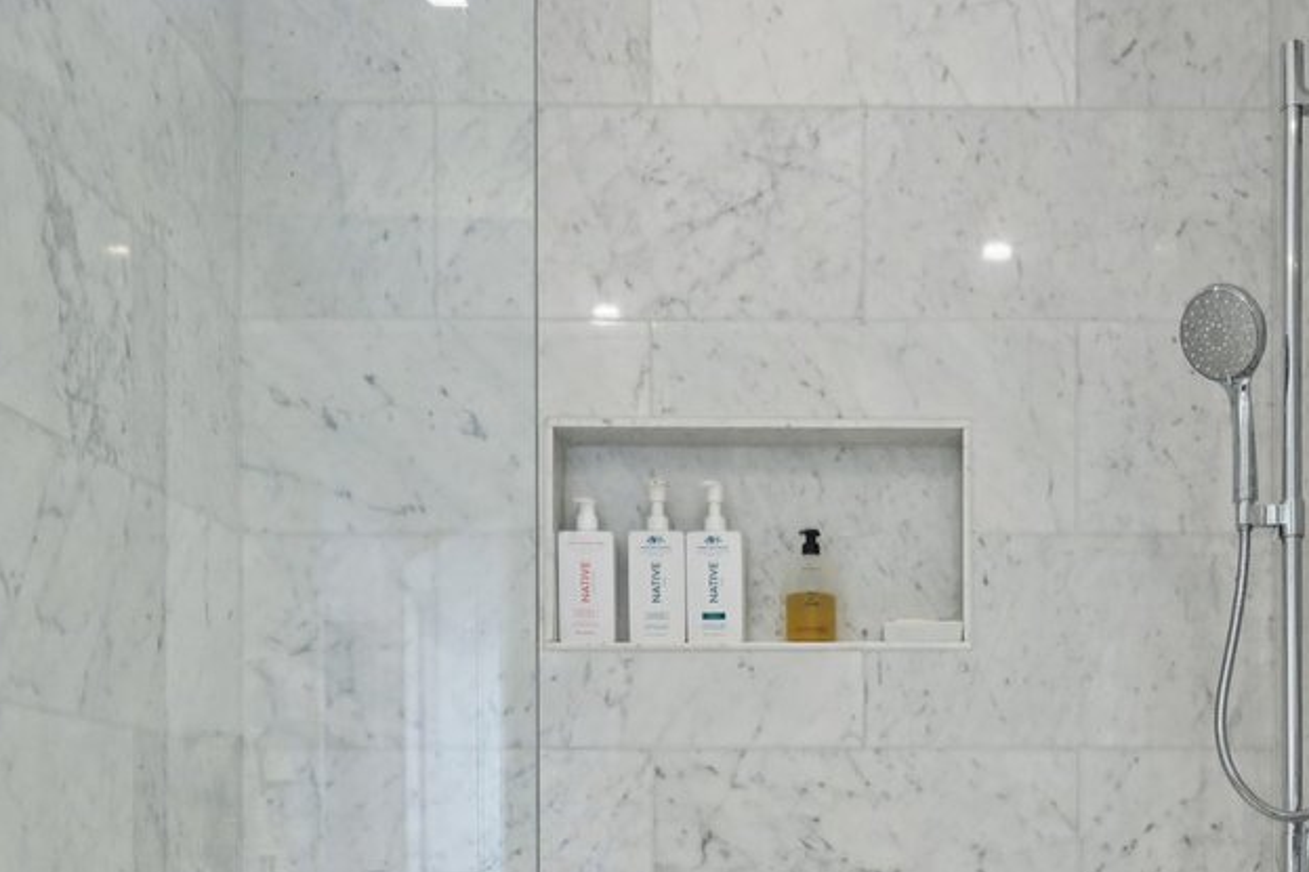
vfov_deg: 30.8
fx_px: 1465
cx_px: 893
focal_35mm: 40
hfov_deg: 47.2
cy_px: 864
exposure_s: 1/10
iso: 800
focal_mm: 15.5
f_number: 8
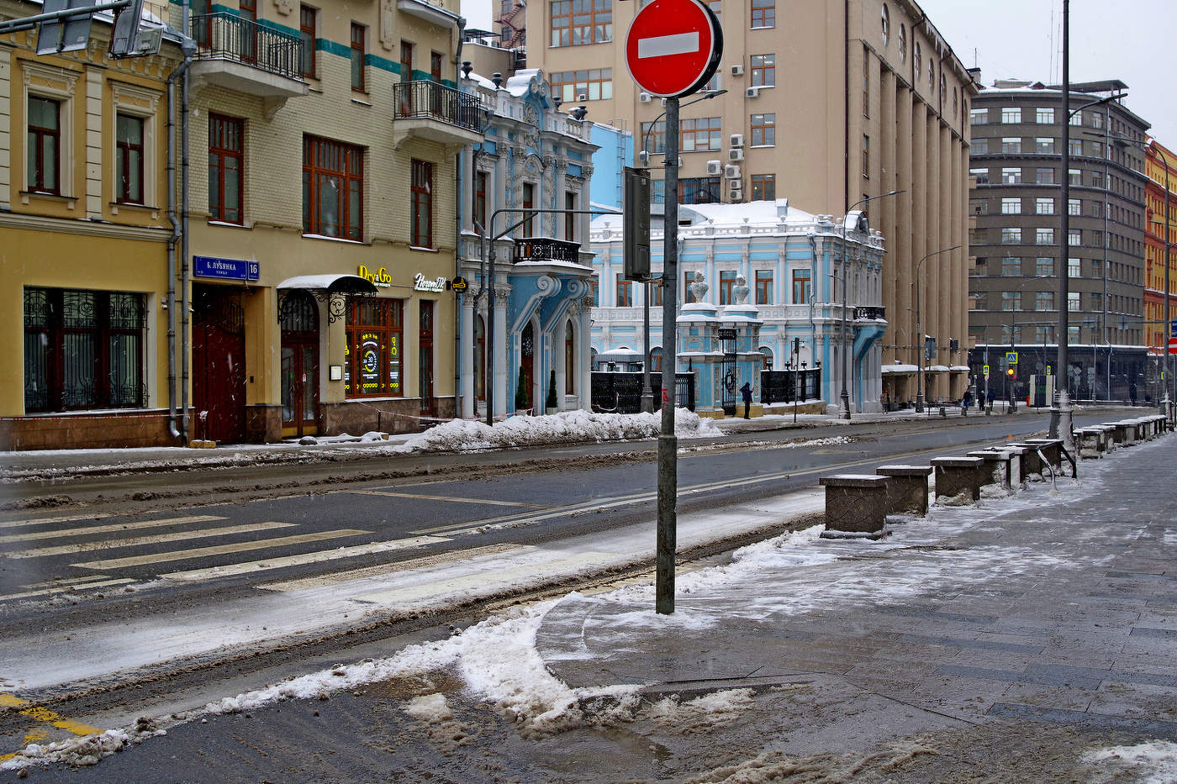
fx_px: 1471
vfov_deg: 29.9
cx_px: 588
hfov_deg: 43.6
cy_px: 392
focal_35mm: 45
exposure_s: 1/80
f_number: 8
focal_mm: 30
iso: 200
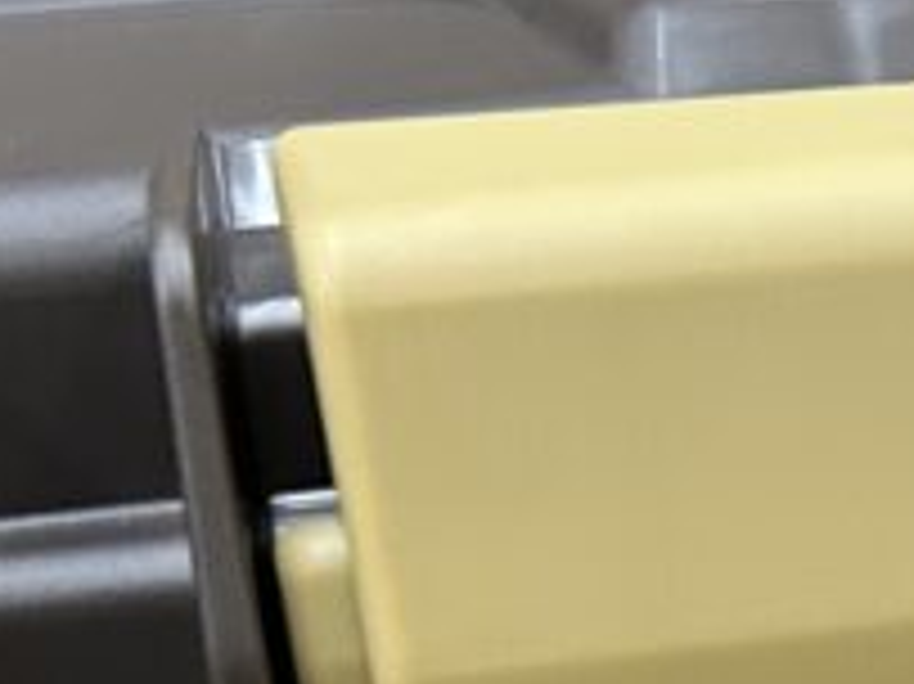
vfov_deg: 9.3
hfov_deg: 11.8
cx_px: 1666
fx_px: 4064
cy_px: 1148
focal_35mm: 154
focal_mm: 5.7
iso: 250
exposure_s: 1/50
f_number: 1.5
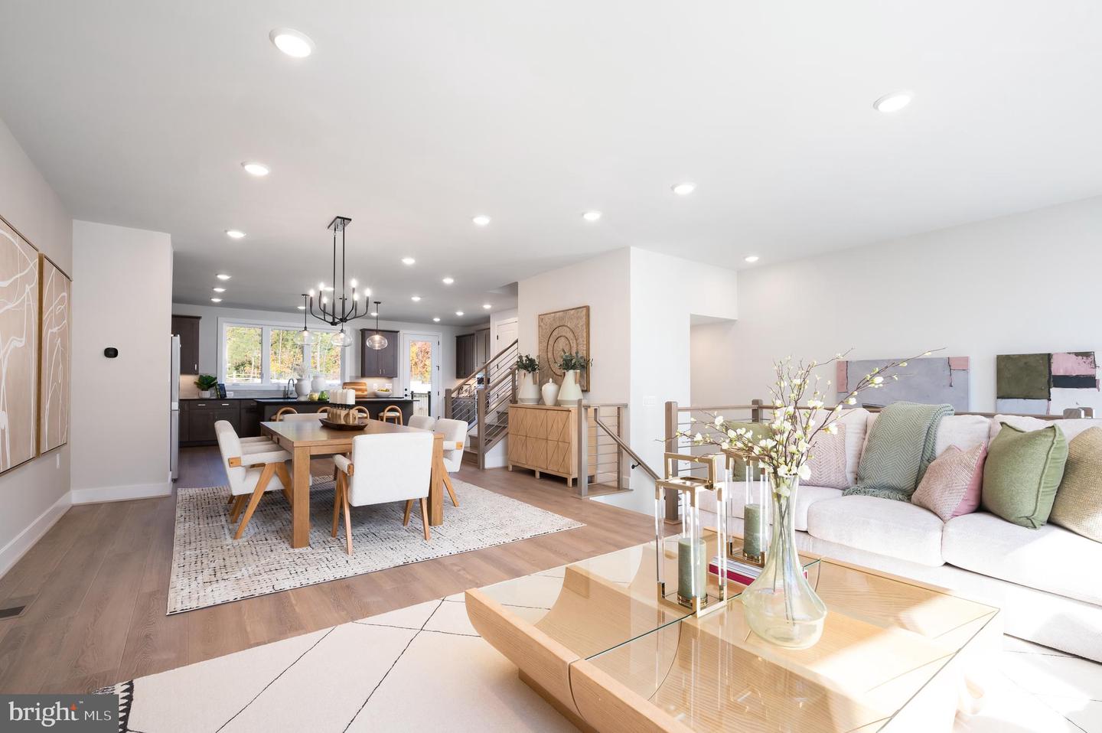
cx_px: 551
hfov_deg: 96.8
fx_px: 489
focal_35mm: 16
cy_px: 366
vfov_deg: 73.7
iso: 800
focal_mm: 16
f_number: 16
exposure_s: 1/30
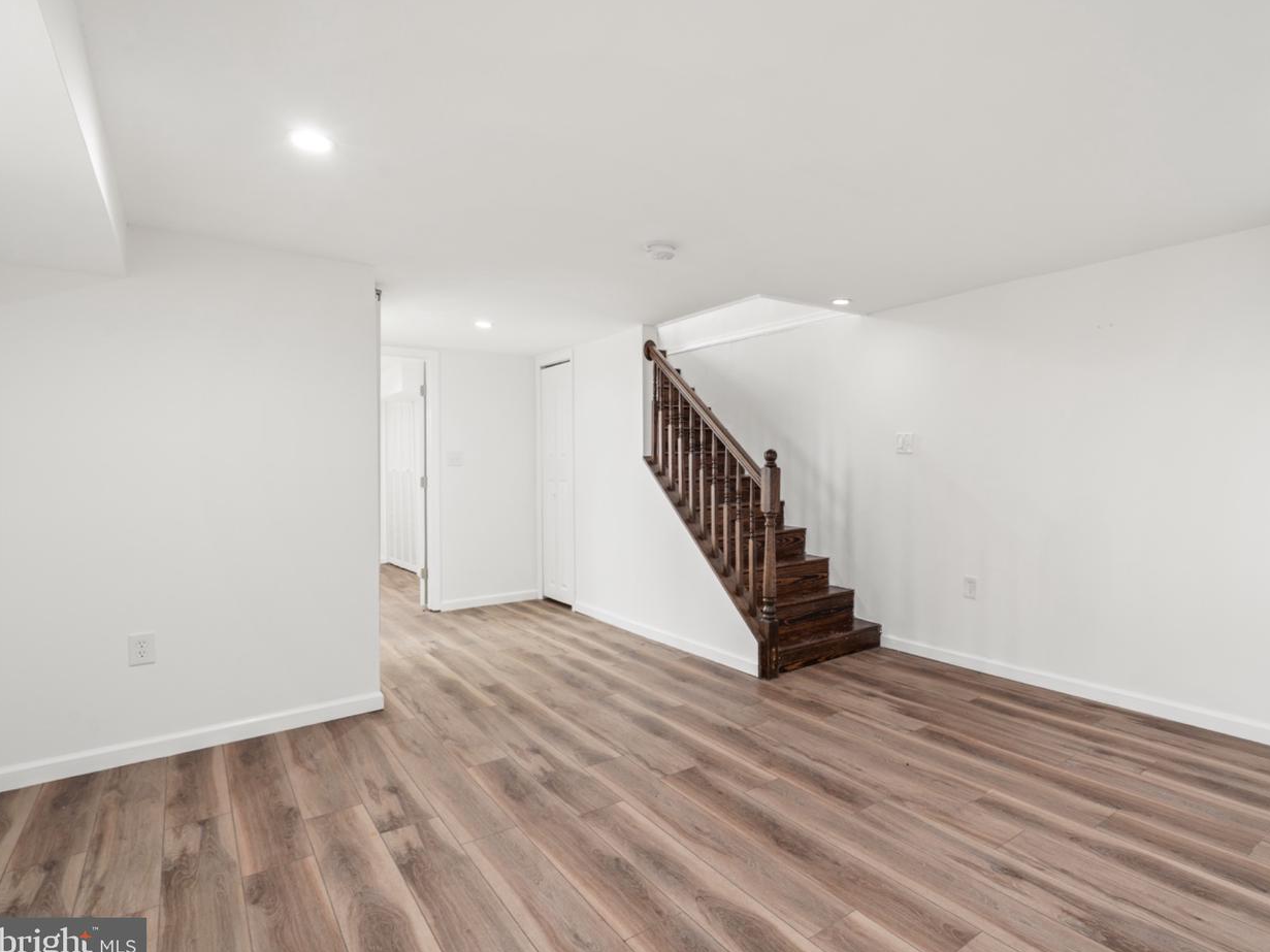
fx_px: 660
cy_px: 475
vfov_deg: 71.6
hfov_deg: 87.2
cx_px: 728
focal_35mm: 18
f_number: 8
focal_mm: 16
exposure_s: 1/5
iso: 500
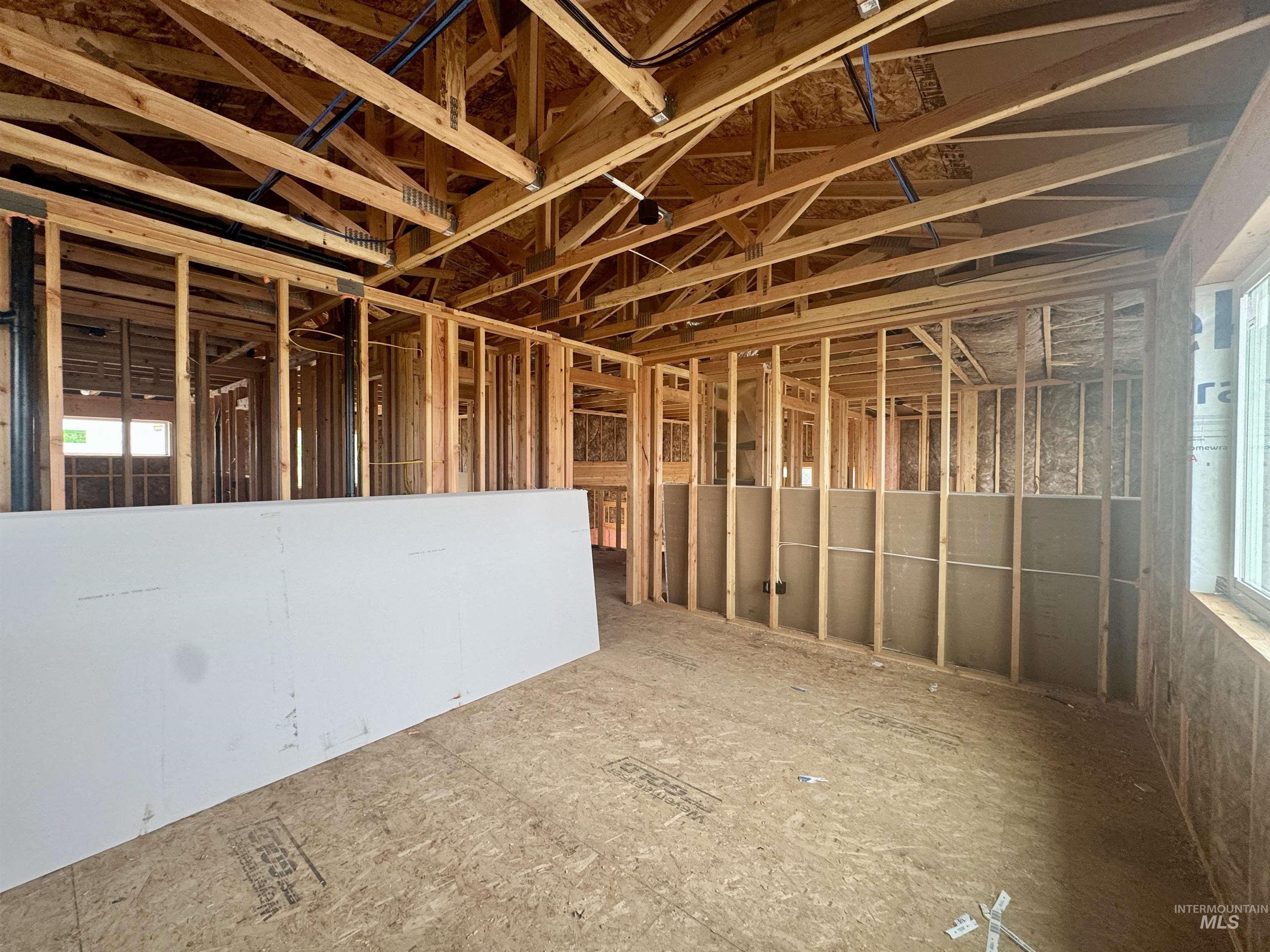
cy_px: 476
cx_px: 635
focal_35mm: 14
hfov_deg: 102.1
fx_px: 514
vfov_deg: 85.7
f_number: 2.2
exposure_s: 1/99
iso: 125
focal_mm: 2.22
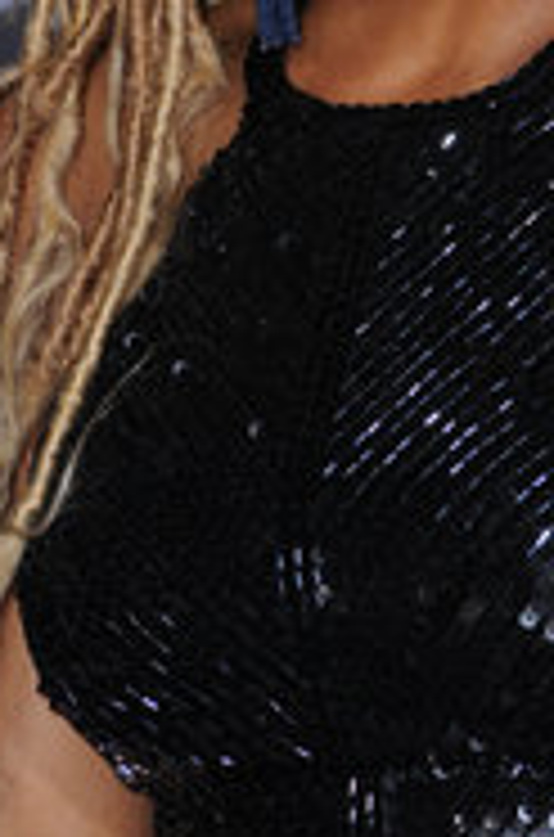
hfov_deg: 2.8
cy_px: 0
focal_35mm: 485
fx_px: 11258
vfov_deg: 4.3
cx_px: 432
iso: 640
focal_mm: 150
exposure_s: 1/200
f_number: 9
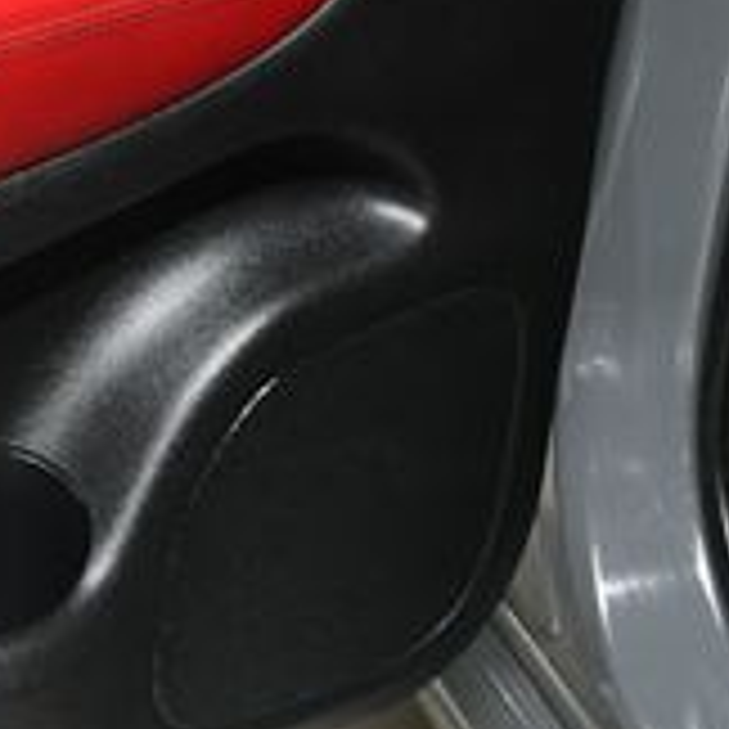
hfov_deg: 14.1
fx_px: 2716
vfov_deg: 15.1
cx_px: -423
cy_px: 63
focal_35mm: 114
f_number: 8
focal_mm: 23
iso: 100
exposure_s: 1/160
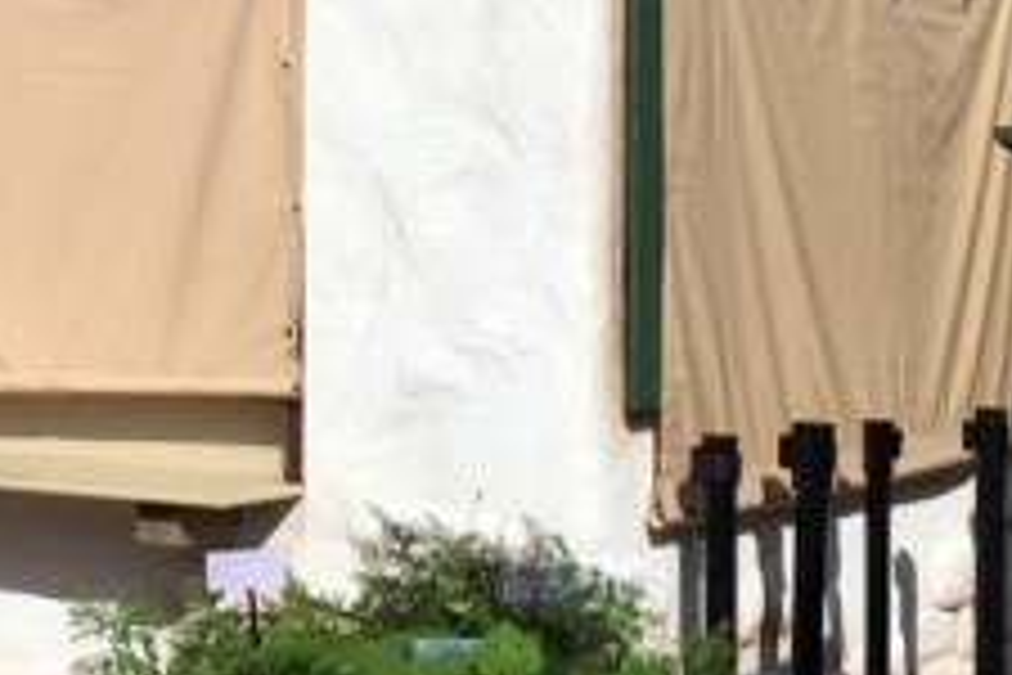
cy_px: 61
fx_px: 2642
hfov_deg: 21.2
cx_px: 85
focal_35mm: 94
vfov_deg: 14.4
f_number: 2.2
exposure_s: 1/3663
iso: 25
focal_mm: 4.15
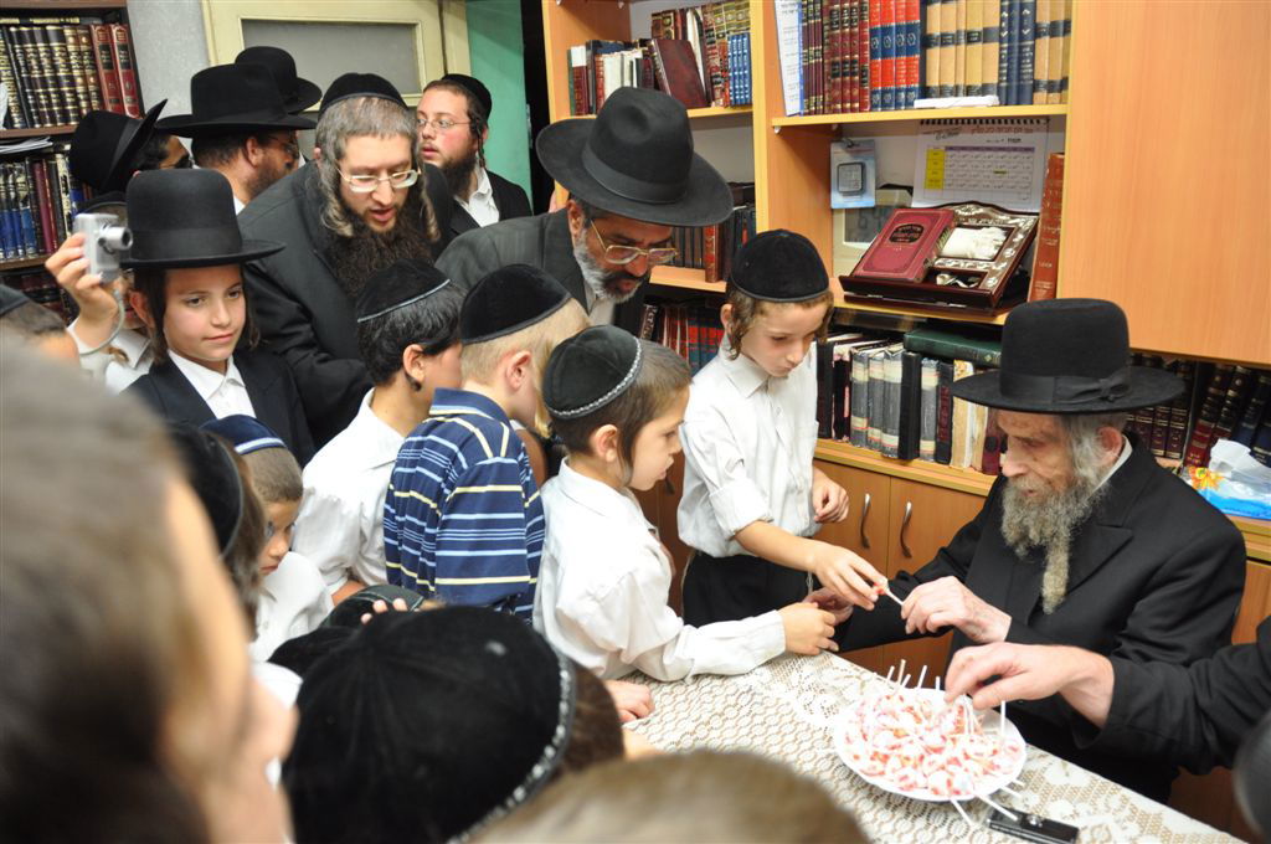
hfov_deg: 67.4
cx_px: 636
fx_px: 952
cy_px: 422
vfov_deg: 47.8
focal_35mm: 27
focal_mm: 18
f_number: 4
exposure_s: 1/60
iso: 720
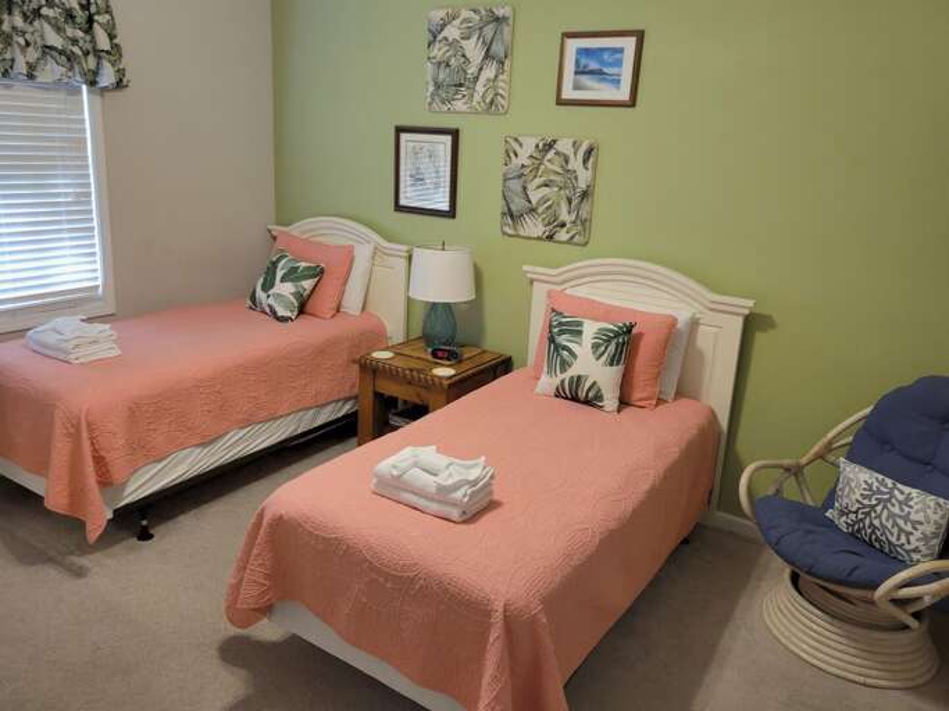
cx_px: 474
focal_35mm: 26
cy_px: 356
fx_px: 713
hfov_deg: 67.3
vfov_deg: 53.0
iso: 200
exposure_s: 1/60.2
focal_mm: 5.4
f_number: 1.8
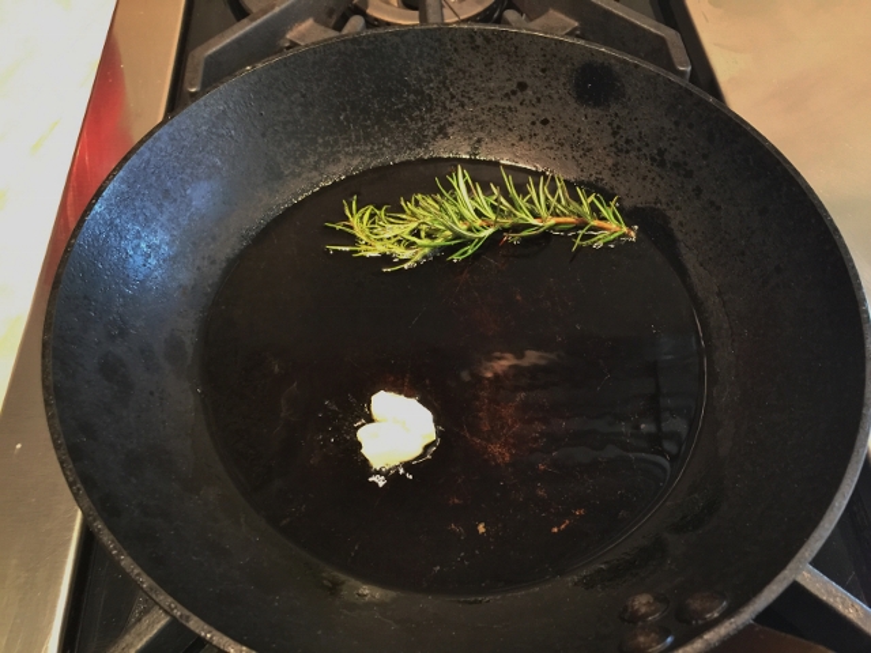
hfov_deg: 61.7
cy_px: 326
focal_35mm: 29
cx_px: 436
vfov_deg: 48.2
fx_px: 730
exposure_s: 1/15
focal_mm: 4.15
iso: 100
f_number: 2.2
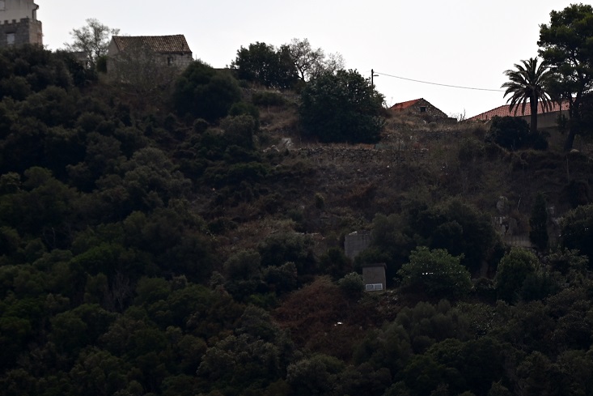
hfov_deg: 3.9
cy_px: 85
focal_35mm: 532
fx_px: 8764
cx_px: 396
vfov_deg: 2.6
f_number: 6.3
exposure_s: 1/1250
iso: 100
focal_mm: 300
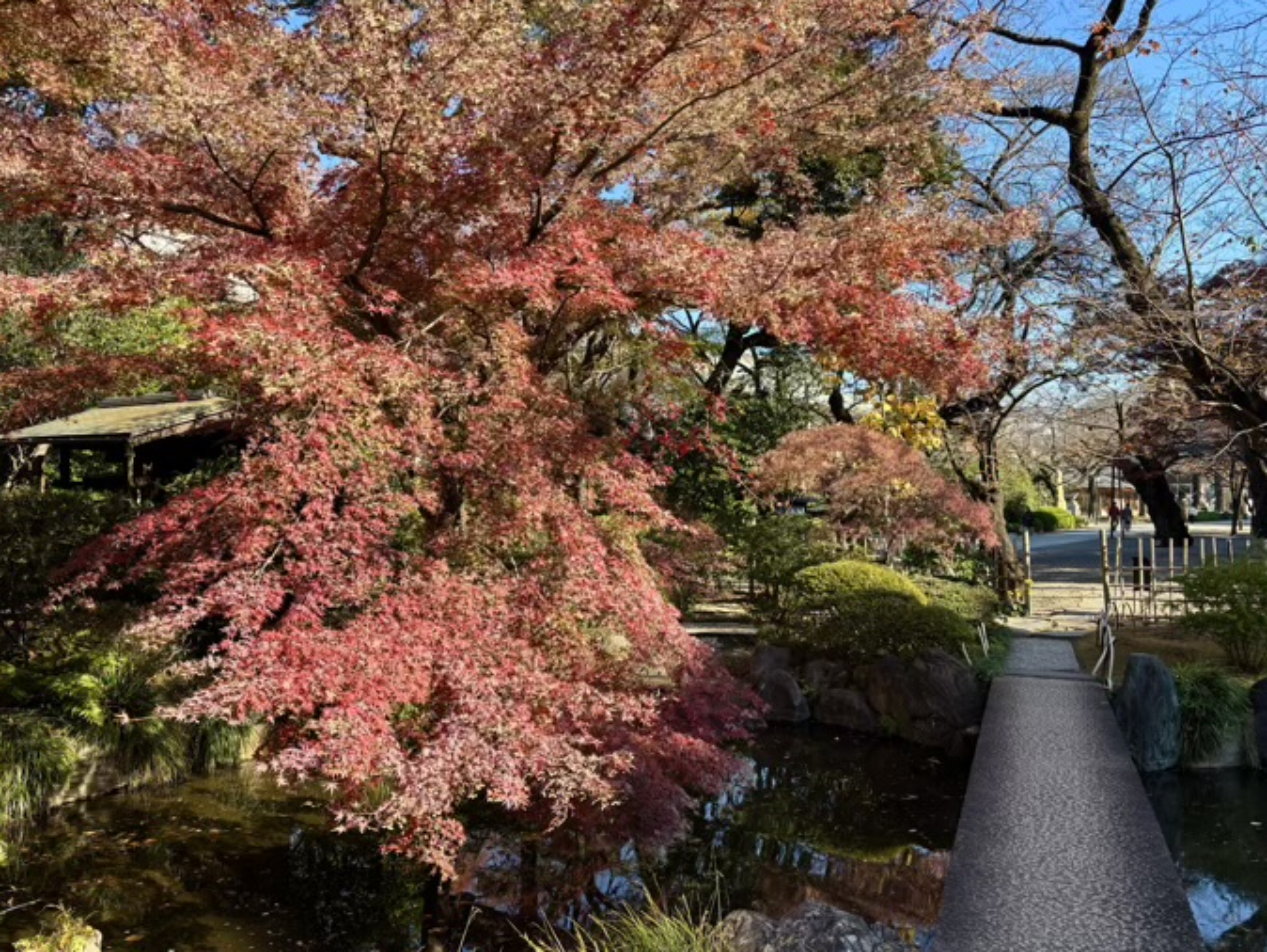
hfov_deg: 65.3
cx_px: 639
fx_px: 989
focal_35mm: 27
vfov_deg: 51.4
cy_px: 468
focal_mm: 5.96
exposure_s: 1/747
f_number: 1.6
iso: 50
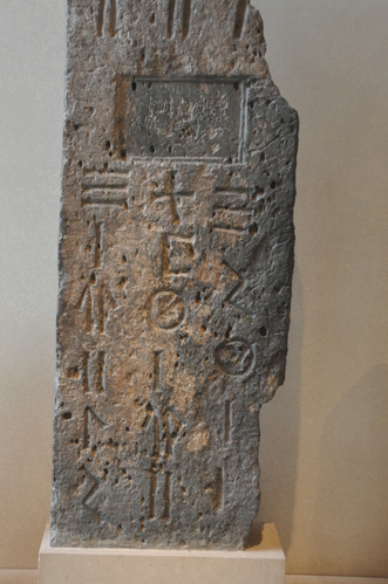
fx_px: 1000
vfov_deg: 32.5
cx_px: 153
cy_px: 242
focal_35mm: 62
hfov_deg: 21.9
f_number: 5
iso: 800
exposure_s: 1/100
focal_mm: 31
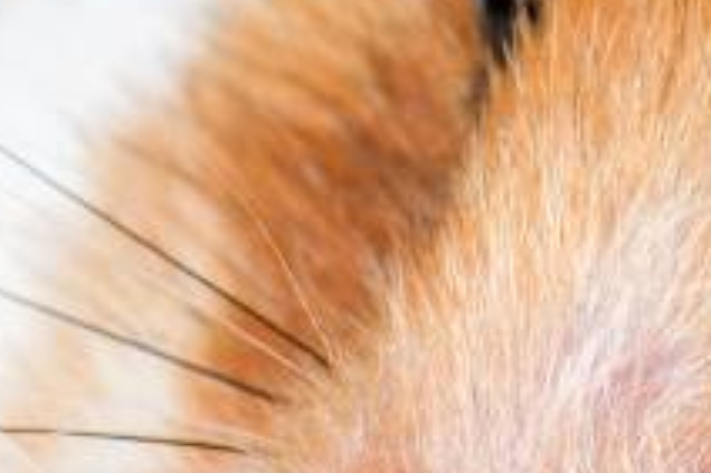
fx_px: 12709
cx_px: 949
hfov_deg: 3.2
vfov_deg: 2.1
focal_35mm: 644
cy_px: 656
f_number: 16
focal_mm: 105
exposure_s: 1/60
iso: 100
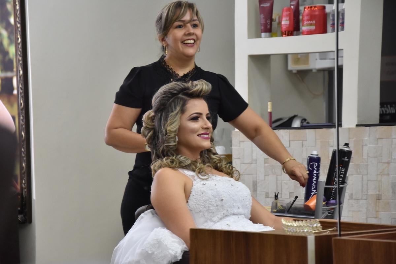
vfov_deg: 10.8
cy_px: 132
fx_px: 1402
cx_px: 198
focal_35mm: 128
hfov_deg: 16.1
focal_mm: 85
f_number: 5.6
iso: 1000
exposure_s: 1/60
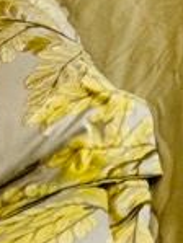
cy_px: -537
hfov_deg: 11.4
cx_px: 498
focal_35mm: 96
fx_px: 676
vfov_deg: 10.6
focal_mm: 2.22
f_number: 2.2
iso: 64
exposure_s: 1/99
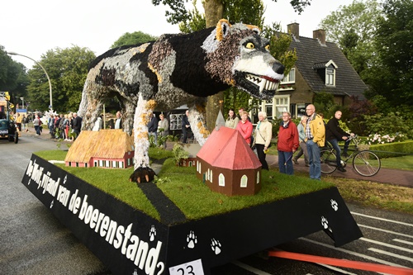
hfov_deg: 61.9
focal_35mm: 30
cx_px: 206
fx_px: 344
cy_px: 138
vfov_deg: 43.6
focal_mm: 20
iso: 280
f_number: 7.1
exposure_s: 1/200
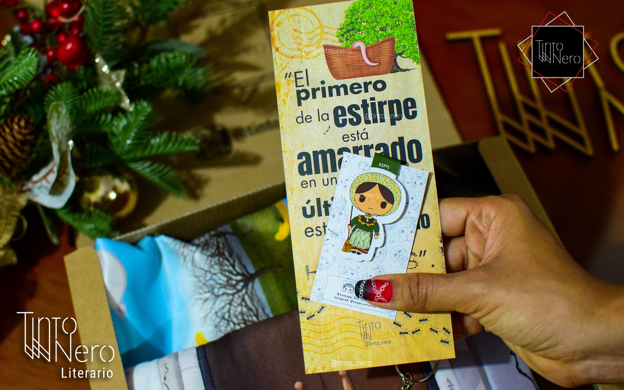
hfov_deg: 37.2
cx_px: 308
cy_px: 192
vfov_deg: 23.7
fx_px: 927
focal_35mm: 55
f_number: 3.5
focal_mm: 35
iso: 2000
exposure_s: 1/60
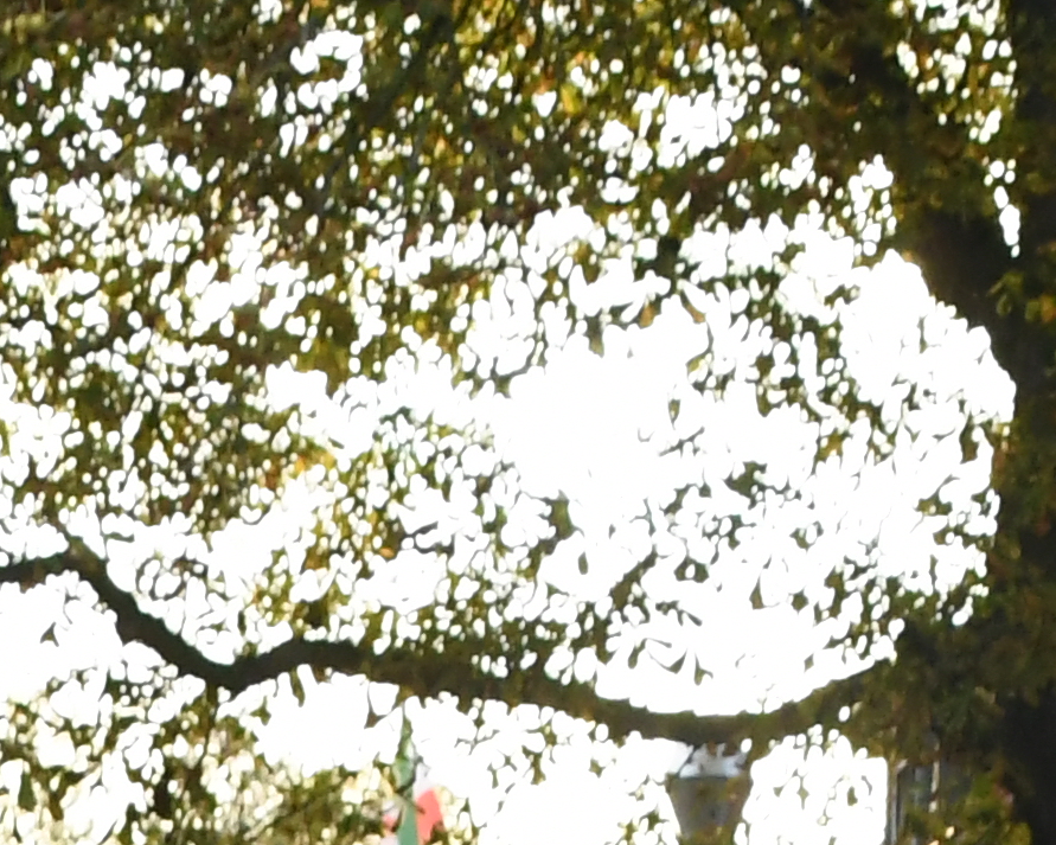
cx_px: 162
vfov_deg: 8.1
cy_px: 1964
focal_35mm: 176
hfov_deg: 10.9
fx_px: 5501
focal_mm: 20
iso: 2000
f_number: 7.1
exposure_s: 1/200
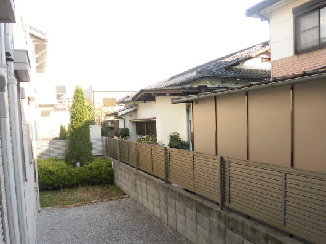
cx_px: 157
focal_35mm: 29
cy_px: 145
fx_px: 273
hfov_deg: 61.7
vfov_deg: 47.9
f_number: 3.1
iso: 100
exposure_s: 1/200
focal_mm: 4.3
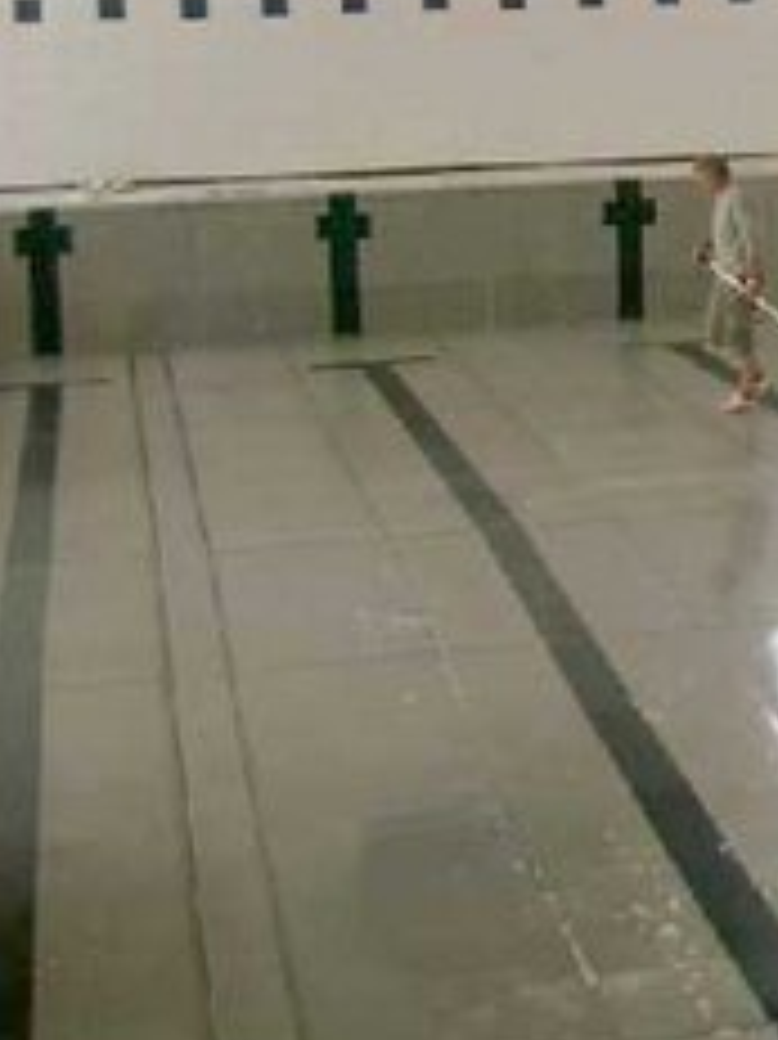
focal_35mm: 96
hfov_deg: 13.9
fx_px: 2879
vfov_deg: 20.1
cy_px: 131
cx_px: 1340
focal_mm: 7.6
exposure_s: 1/125
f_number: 2.6
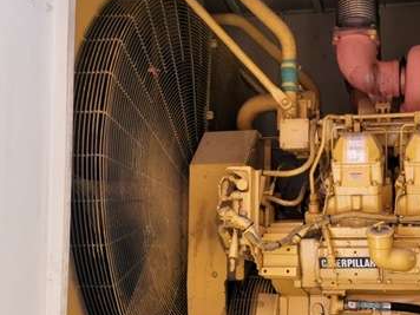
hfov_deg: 40.8
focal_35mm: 45
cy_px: 271
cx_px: 320
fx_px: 546
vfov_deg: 31.0
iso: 32
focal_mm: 7
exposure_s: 1/119
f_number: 1.8
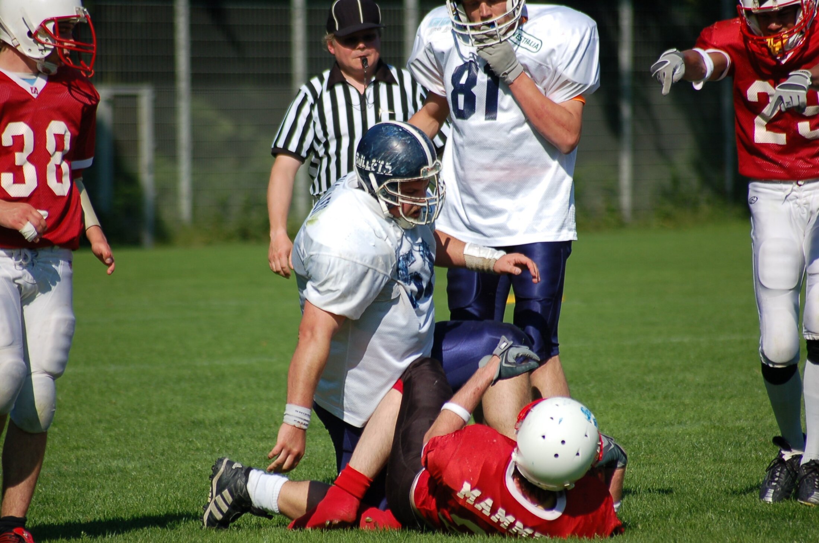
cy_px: 272
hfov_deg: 5.7
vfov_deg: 3.8
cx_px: 410
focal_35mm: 360
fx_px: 8175
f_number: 5.3
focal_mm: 240
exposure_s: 1/1250
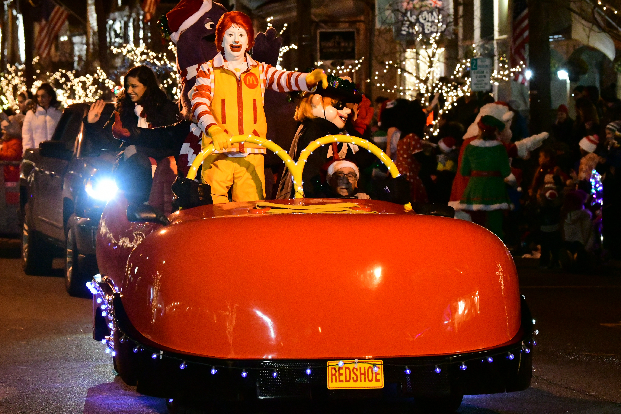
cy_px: 207
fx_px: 3174
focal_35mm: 184
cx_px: 311
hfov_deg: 11.2
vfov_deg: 7.5
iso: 20000
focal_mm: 122
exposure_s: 1/125
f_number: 5.6
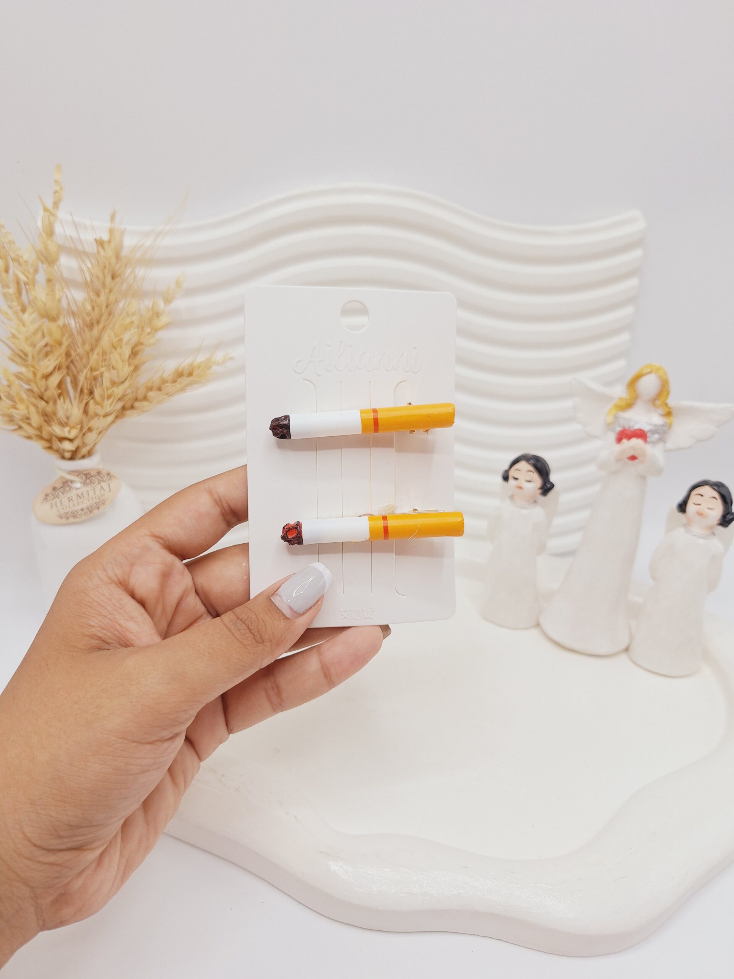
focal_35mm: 23
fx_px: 650
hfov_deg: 58.9
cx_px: 367
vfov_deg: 73.9
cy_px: 490
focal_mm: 5.54
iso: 40
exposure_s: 1/444
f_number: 1.8
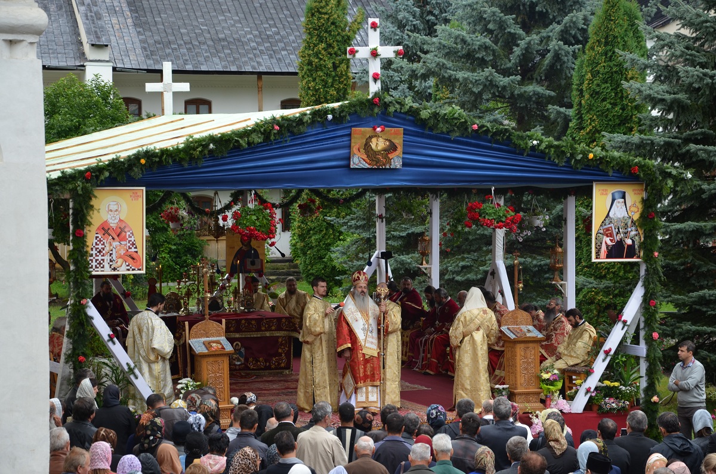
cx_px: 358
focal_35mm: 99
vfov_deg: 13.8
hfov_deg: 20.7
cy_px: 237
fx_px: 1964
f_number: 6.3
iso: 200
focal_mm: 66
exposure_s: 1/160
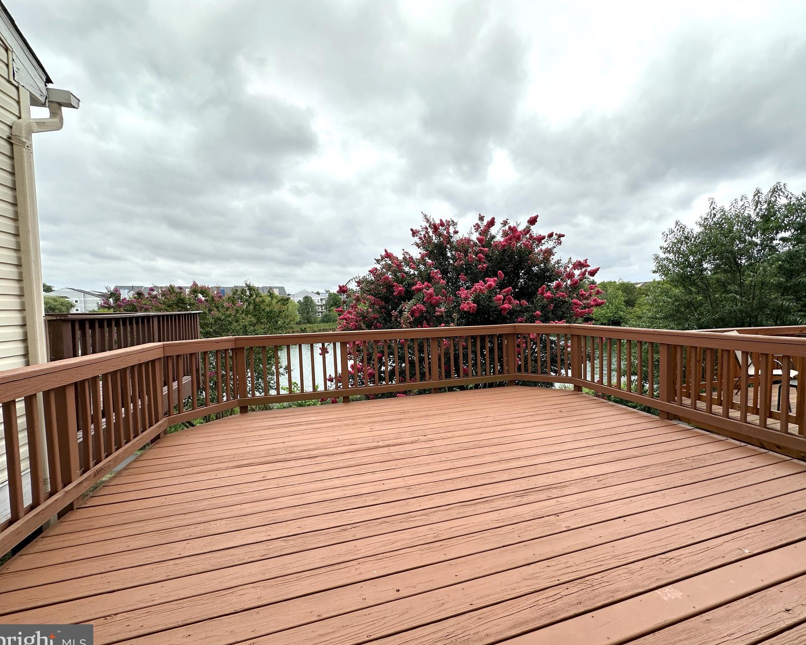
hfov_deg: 96.7
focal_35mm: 15
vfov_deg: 84.0
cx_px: 428
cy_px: 328
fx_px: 358
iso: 50
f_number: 2.2
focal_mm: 2.22
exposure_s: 1/888
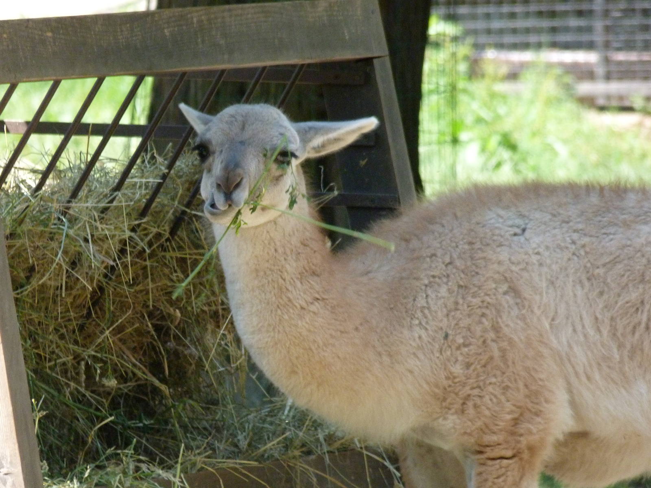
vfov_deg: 2.2
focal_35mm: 670
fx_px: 12600
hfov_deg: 3.0
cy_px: 244
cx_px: 326
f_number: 5.2
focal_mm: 108
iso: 400
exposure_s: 1/250
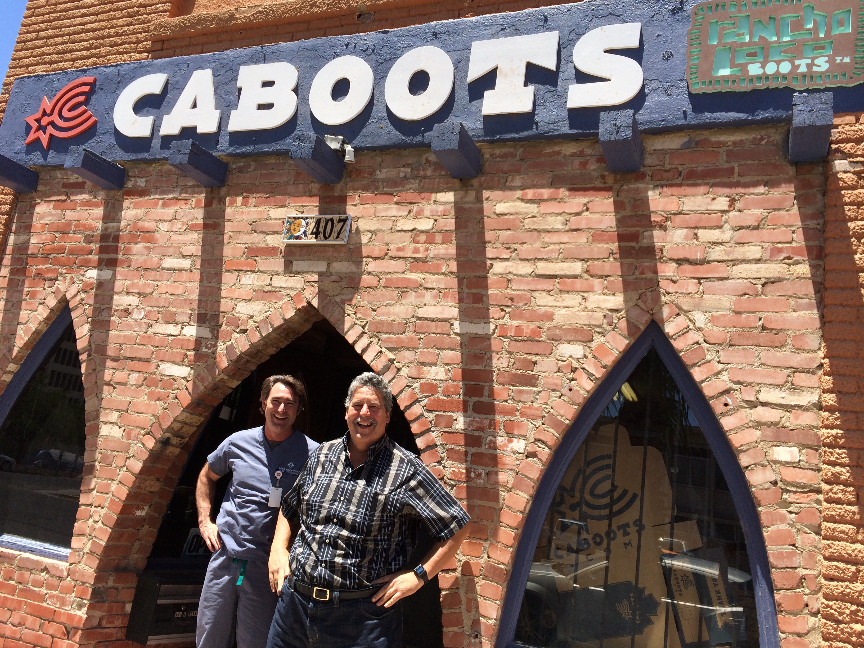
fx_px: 749
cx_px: 432
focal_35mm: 30
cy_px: 324
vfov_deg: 46.8
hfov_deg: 60.0
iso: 32
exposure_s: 1/1368
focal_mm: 4.12
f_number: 2.2
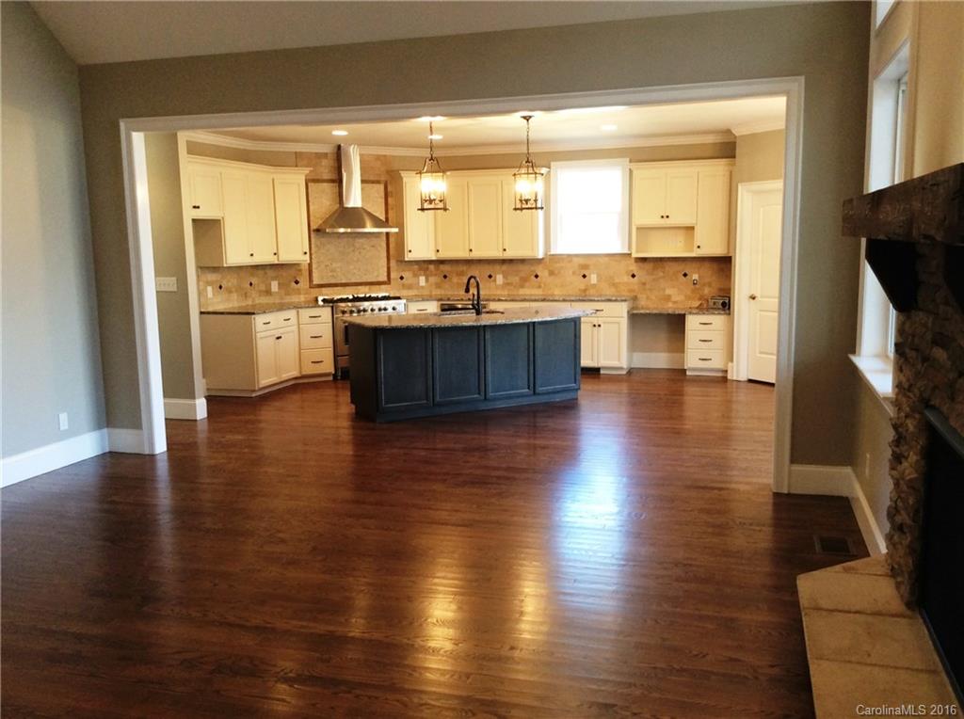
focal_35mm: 32
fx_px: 889
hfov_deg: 56.9
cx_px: 482
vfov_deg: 44.0
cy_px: 360
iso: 64
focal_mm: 3.3
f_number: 2.4
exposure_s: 1/24
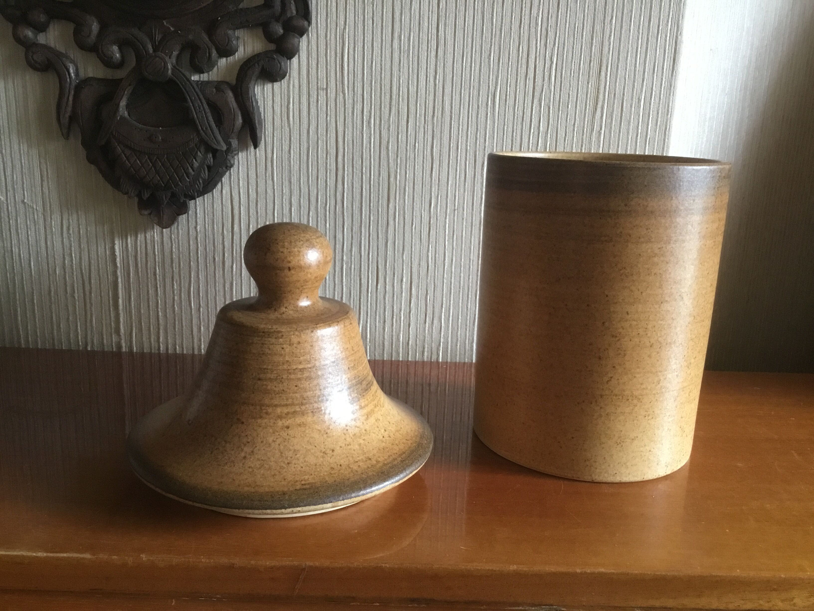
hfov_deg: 58.4
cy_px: 306
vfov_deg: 45.4
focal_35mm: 31
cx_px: 407
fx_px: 729
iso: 200
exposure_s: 1/33
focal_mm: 3.3
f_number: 2.4
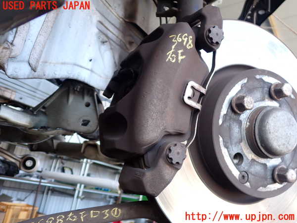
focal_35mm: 30
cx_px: 148
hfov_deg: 60.0
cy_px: 112
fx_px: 257
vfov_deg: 46.8
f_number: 2.3
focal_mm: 5.4
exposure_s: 1/125
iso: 200
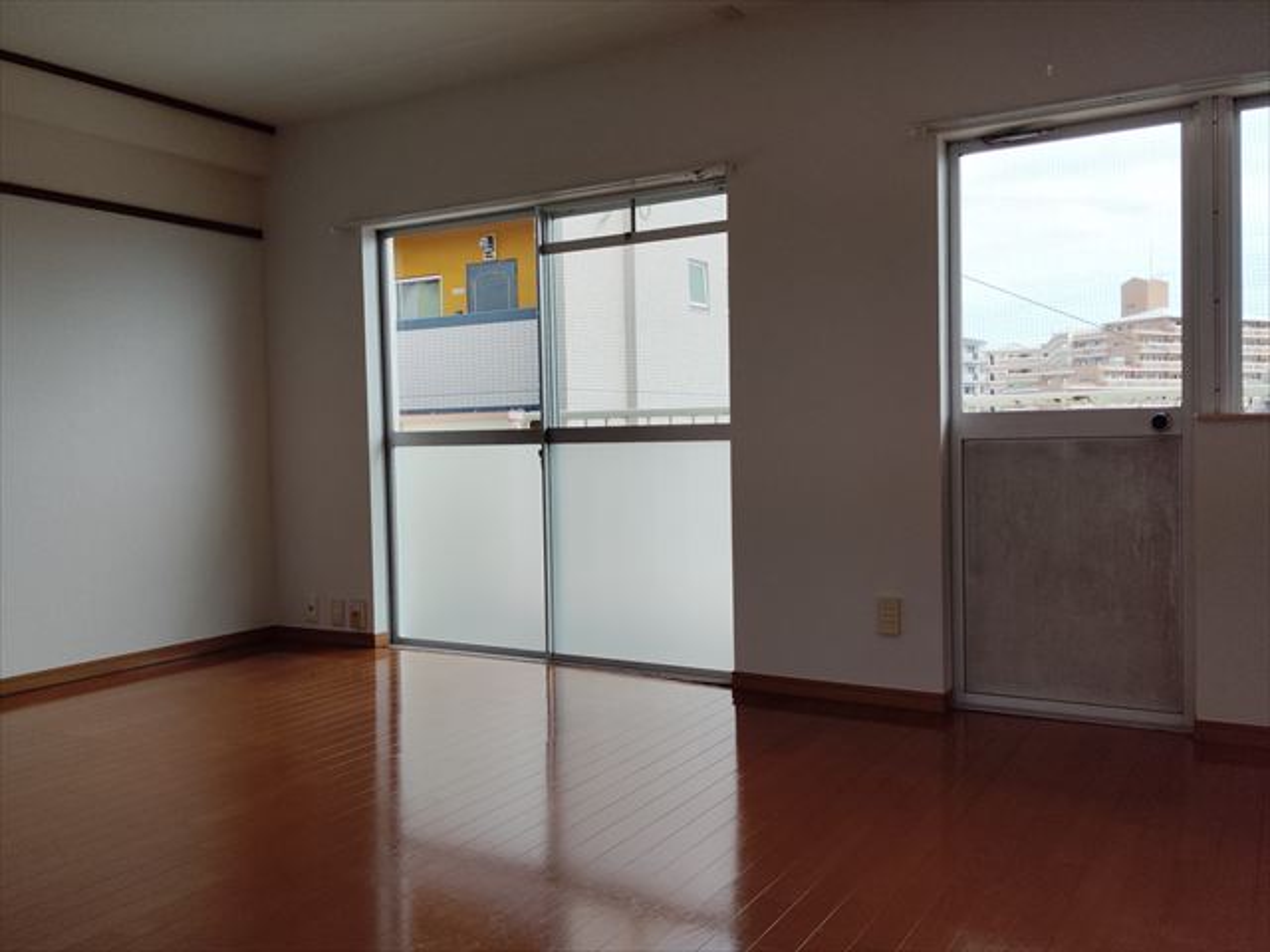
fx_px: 1064
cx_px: 635
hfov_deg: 61.7
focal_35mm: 29
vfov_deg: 48.2
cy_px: 476
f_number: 1.8
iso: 50
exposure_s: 1/689
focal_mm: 4.25
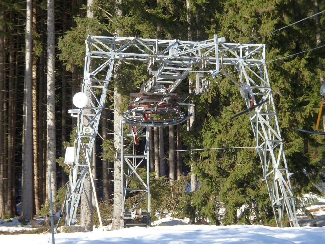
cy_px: 122
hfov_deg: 18.7
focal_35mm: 105
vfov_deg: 14.1
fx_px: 986
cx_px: 162
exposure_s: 1/200
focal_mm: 17.97
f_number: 5
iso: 80
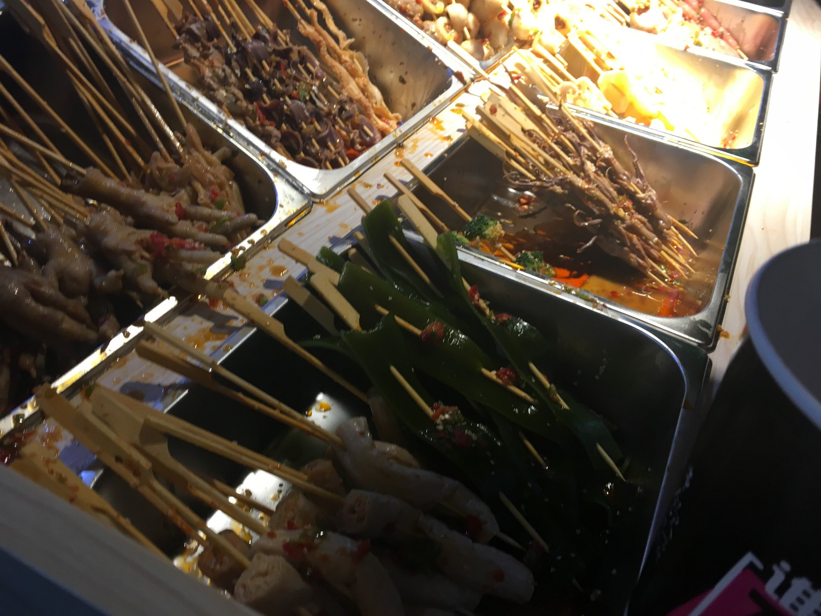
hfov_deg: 61.7
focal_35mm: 29
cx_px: 410
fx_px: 688
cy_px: 308
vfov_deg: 48.2
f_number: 2.2
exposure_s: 1/33
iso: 80
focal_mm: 4.15
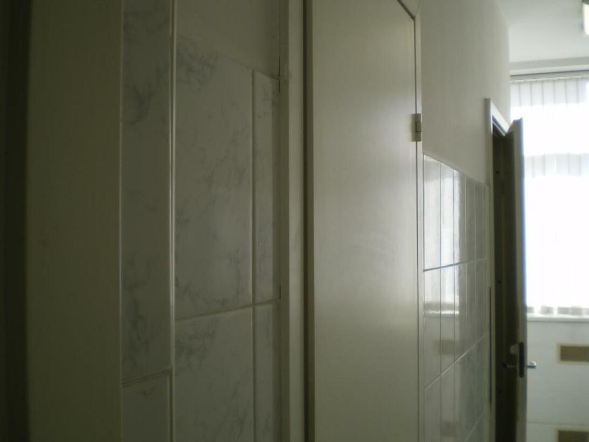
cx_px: 294
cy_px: 221
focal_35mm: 38
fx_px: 647
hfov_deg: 49.0
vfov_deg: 37.7
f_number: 3.1
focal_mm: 6.3
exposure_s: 1/100
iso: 64
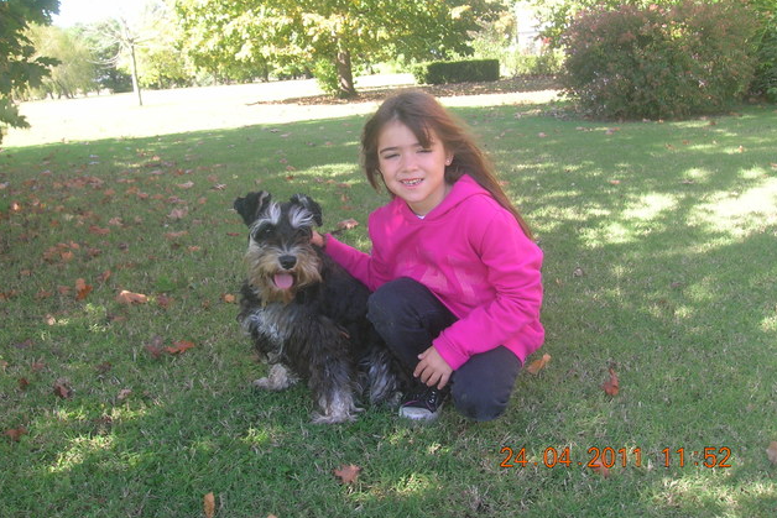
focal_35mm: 36
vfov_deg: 36.8
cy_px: 223
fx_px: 777
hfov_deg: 53.1
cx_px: 386
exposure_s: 1/36.5
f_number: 4.9
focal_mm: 5.7
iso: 50
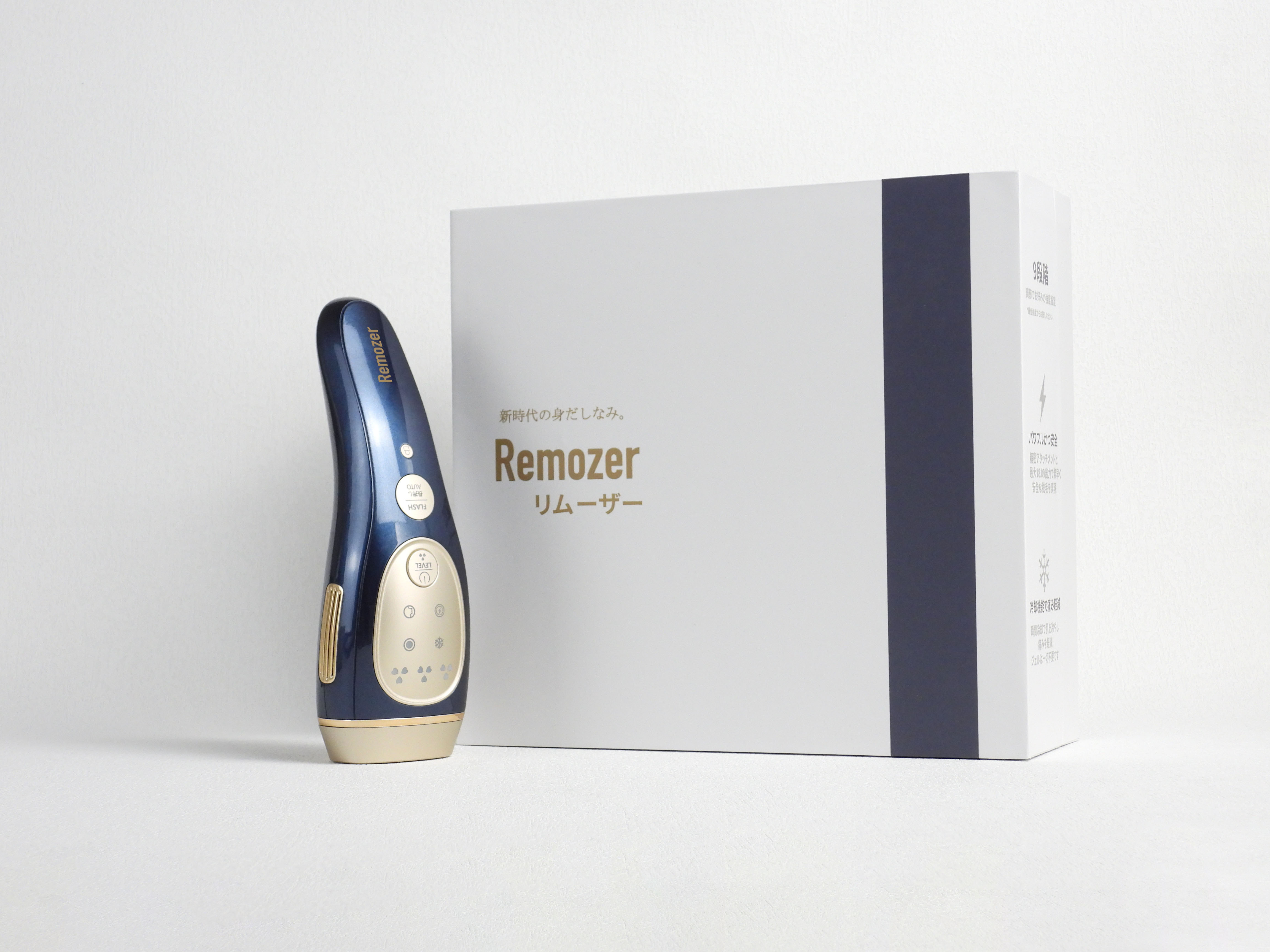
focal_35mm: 65
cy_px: 476
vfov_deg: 22.6
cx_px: 635
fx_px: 2385
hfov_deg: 29.8
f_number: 3.5
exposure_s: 1/30
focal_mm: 11.7
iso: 400
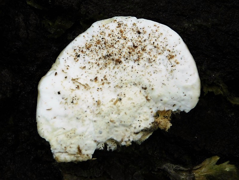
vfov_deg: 12.9
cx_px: 120
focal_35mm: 115
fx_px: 794
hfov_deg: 17.1
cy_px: 90
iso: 140
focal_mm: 20.3
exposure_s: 1/30
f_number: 4.8
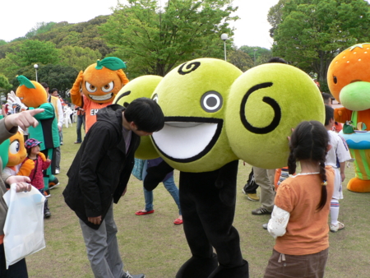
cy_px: 139
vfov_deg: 39.7
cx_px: 185
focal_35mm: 36
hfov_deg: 51.3
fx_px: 385
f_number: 4
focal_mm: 6
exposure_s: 1/200
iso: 80
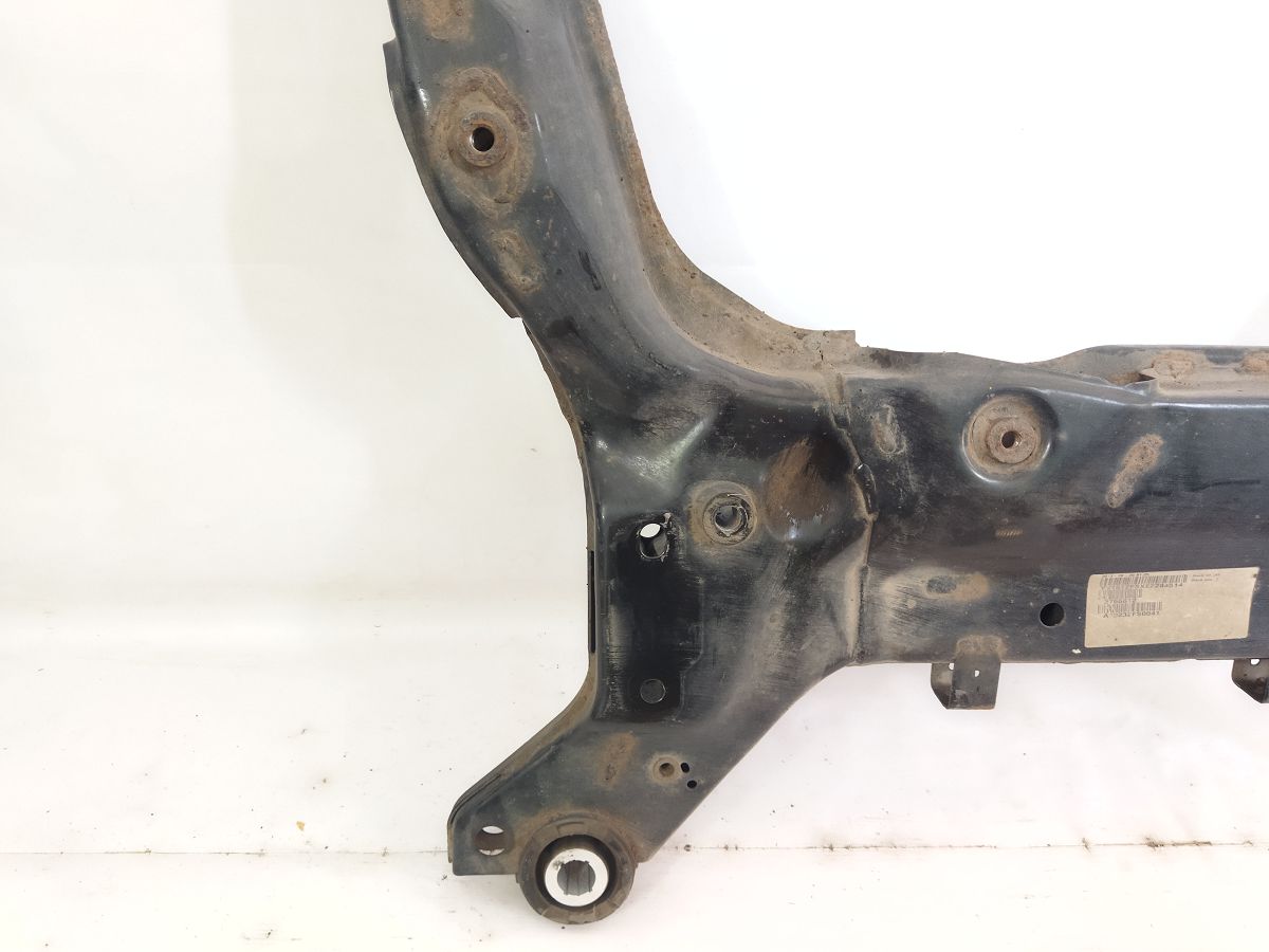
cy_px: 476
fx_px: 990
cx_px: 634
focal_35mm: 27
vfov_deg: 51.4
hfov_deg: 65.3
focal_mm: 4.71
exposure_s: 1/25
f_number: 1.79
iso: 350
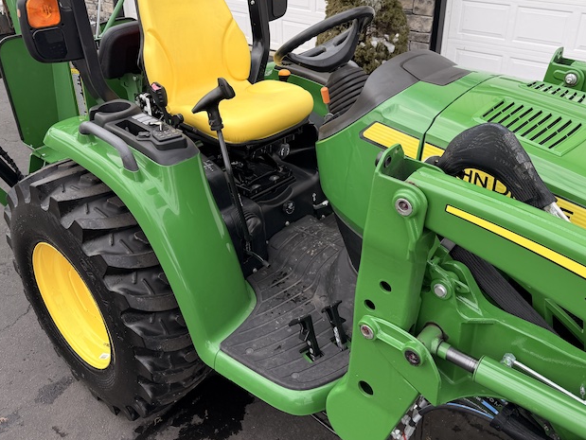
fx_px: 525
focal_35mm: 31
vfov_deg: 45.2
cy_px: 168
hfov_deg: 58.2
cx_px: 319
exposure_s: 1/1855
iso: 80
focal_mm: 6.76
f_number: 1.78
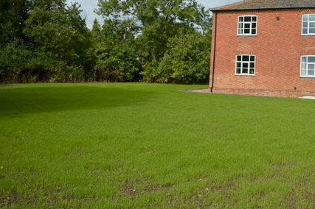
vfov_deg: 31.5
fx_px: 366
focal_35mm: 42
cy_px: 59
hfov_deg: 45.0
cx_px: 236
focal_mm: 17
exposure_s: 1/200
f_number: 7.1
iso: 100
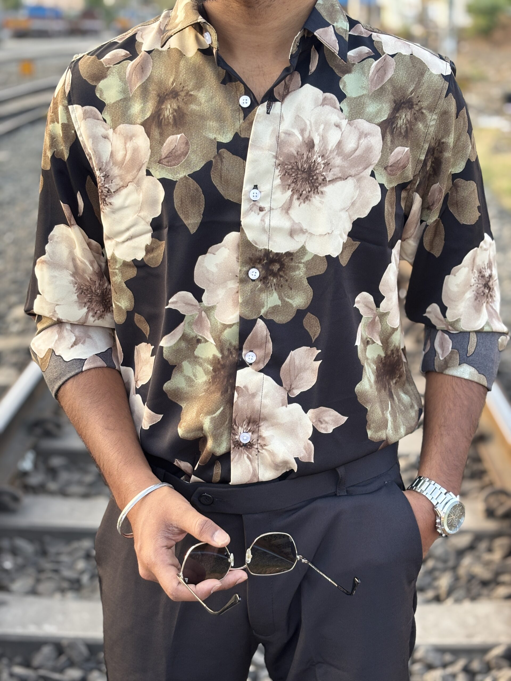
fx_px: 1023
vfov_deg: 36.8
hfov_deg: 28.0
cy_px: 340
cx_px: 256
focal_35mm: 52
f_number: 1.6
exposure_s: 1/81
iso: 50
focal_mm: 5.96
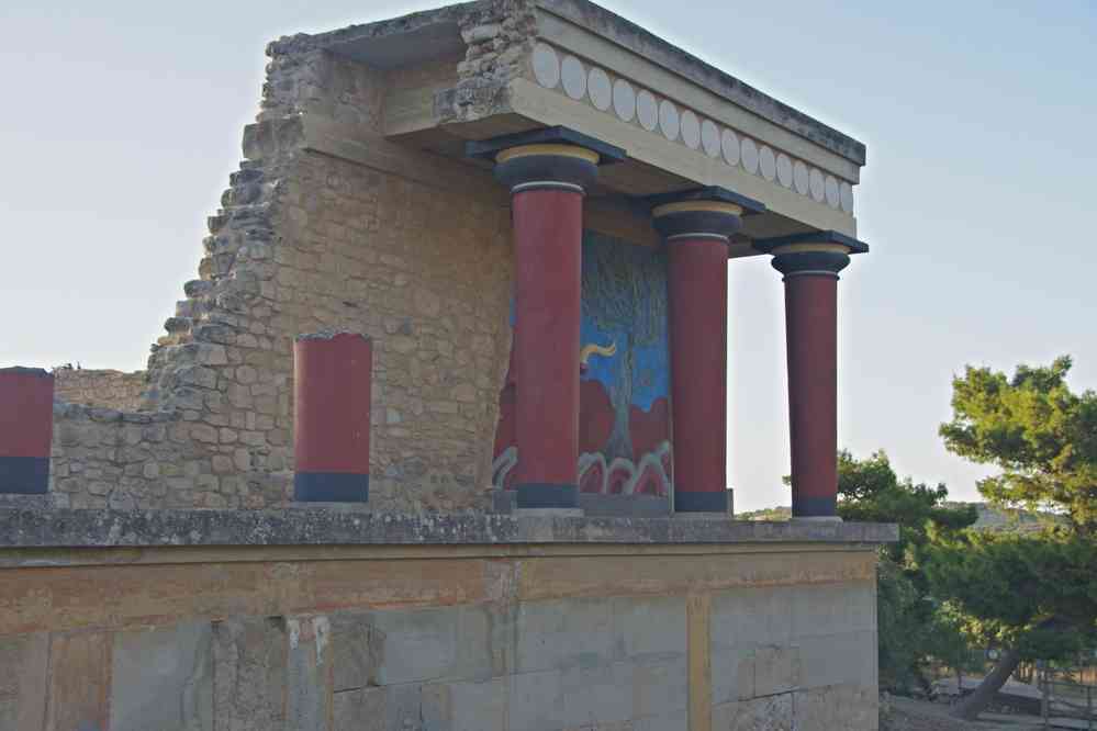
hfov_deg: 45.4
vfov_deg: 31.2
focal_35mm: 43
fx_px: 1310
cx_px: 548
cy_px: 366
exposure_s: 1/125
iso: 400
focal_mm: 29.4
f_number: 5.6
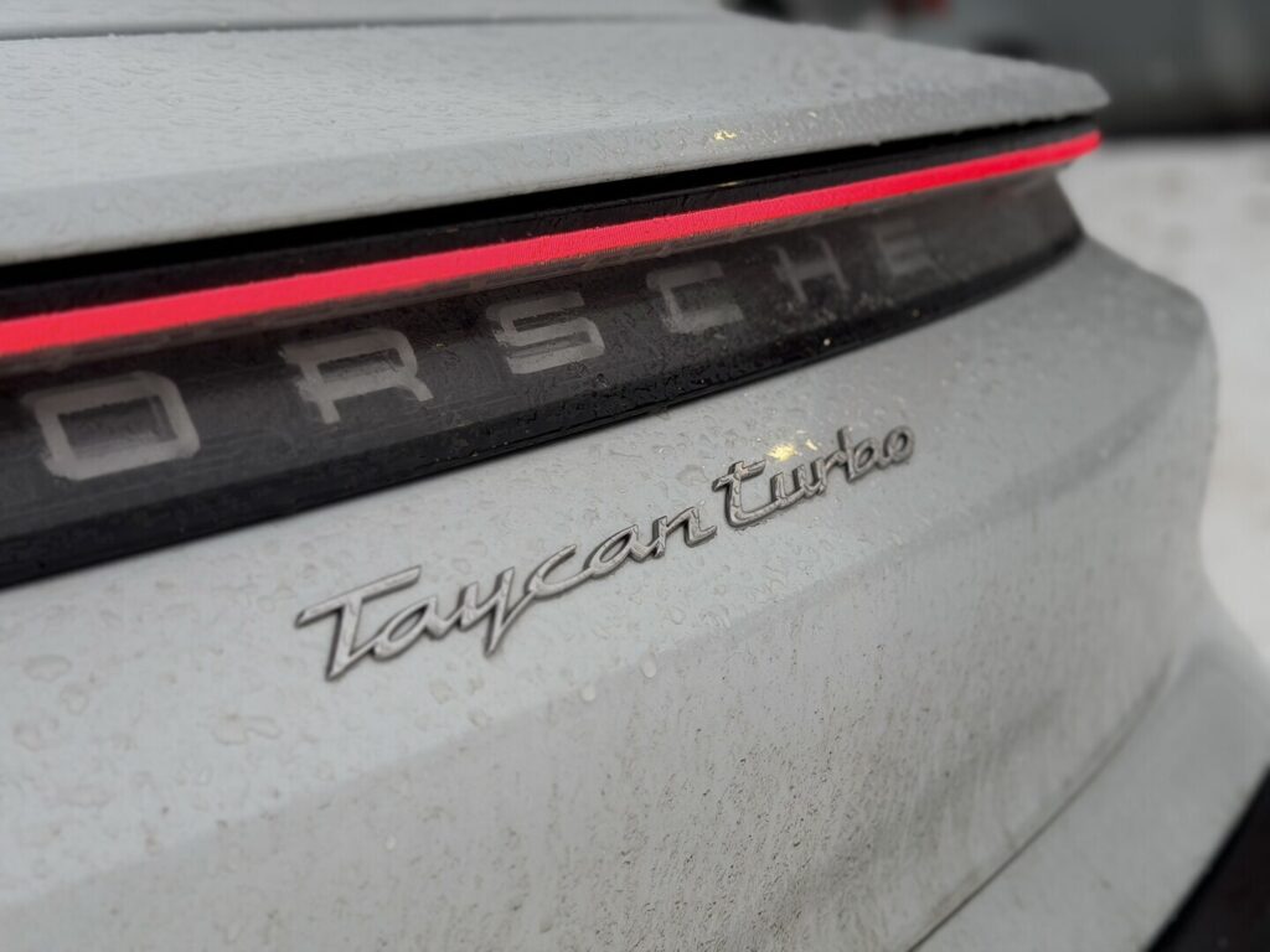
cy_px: 476
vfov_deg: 30.3
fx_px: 1761
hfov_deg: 39.7
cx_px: 635
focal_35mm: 48
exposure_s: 1/394
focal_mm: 6.76
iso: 64
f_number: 1.78
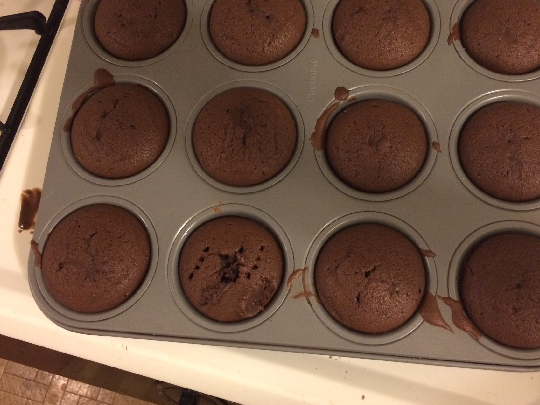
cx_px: 294
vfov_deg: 40.6
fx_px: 546
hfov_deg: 52.6
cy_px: 179
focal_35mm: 35
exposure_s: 1/17
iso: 320
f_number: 2.2
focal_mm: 4.15
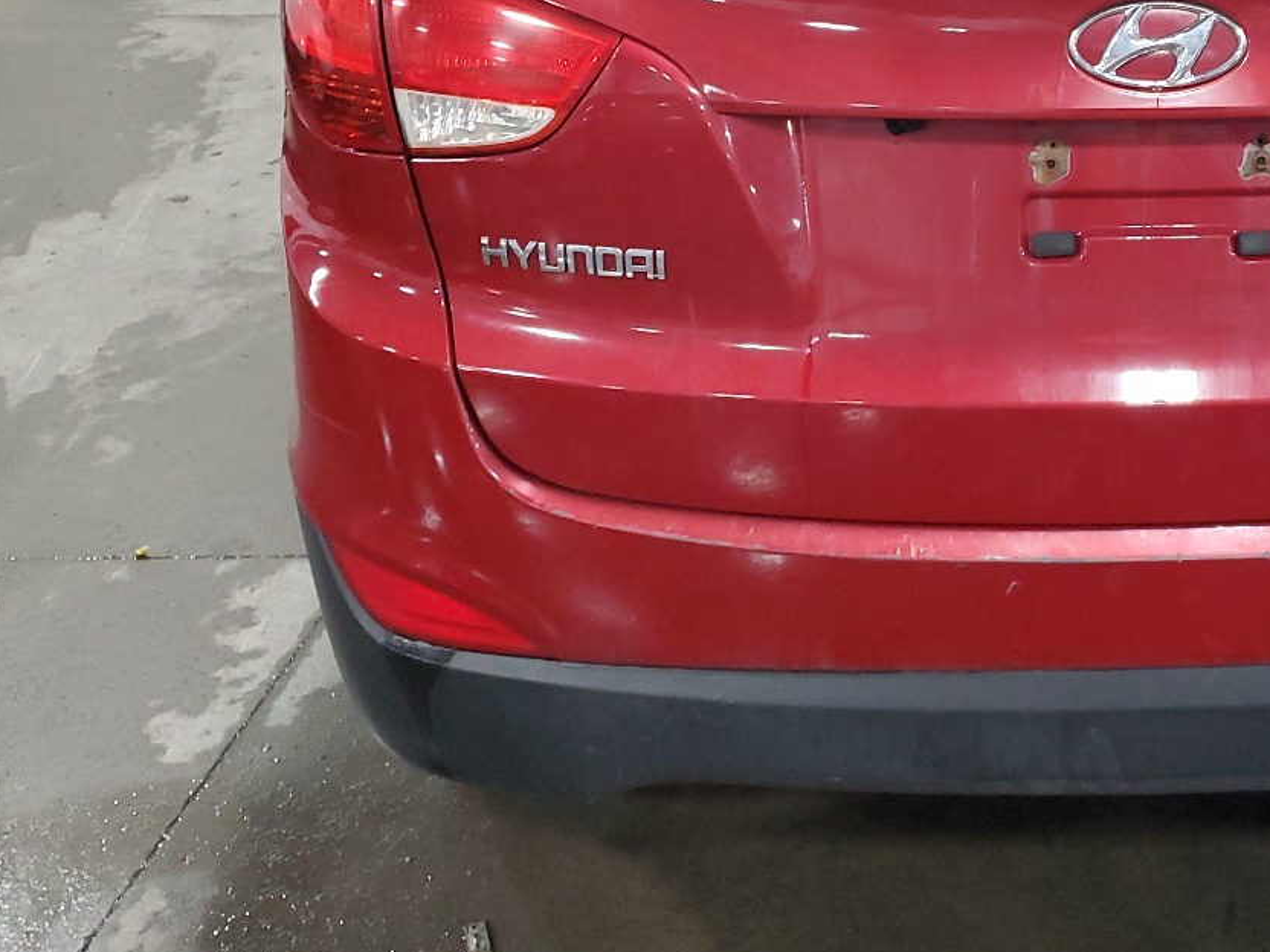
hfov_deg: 35.5
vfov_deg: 28.2
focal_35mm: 50
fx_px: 1834
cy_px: 133
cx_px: 1189
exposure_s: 1/60.2
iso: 229
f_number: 1.5
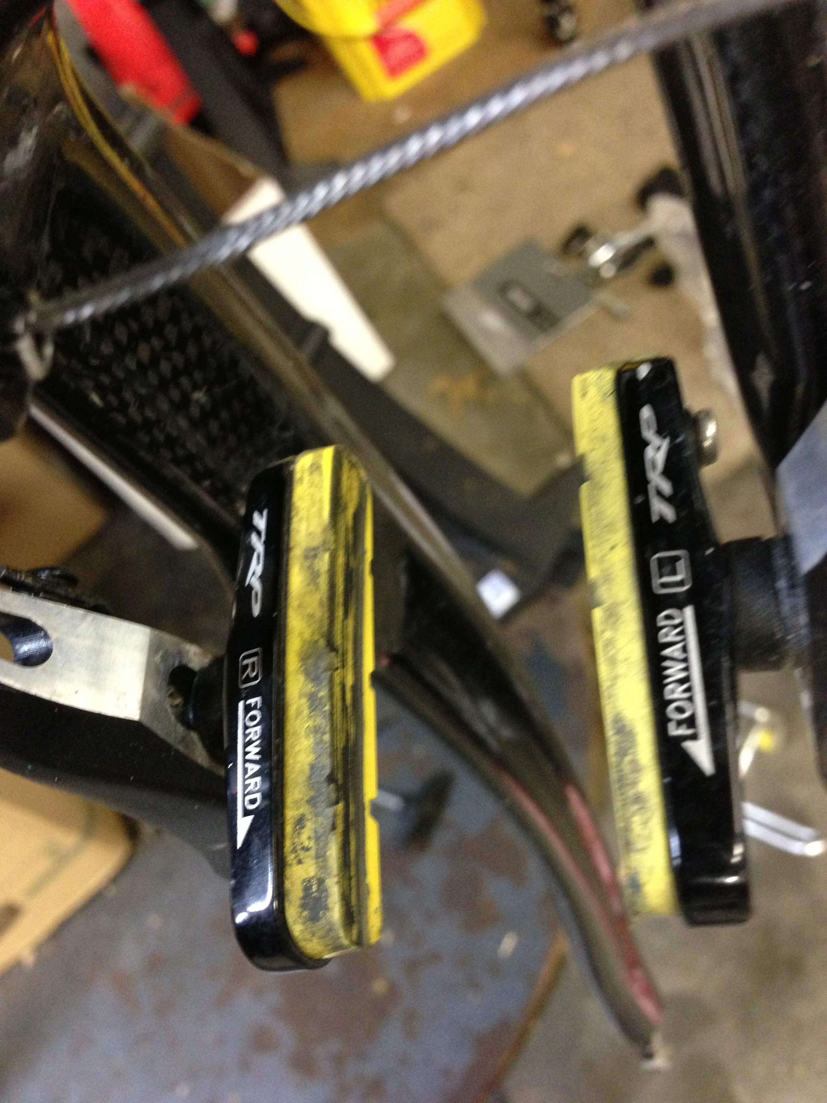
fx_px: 1051
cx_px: 414
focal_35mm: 33
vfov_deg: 55.4
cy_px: 552
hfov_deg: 42.9
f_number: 2.4
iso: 400
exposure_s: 1/15
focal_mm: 4.13
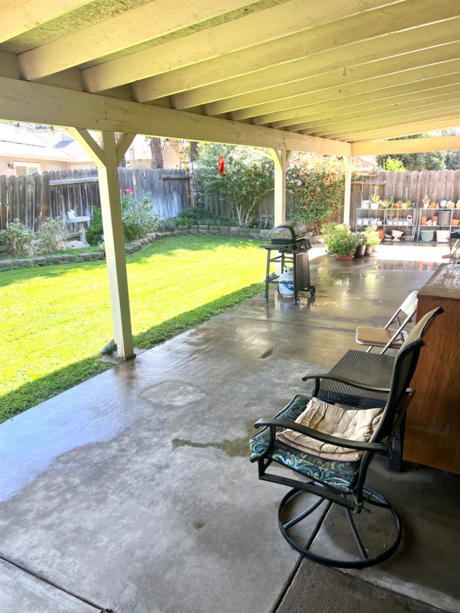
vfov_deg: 67.3
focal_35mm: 26
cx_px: 230
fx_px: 461
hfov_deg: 53.1
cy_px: 306
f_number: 1.5
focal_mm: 5.7
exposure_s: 1/279
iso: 40
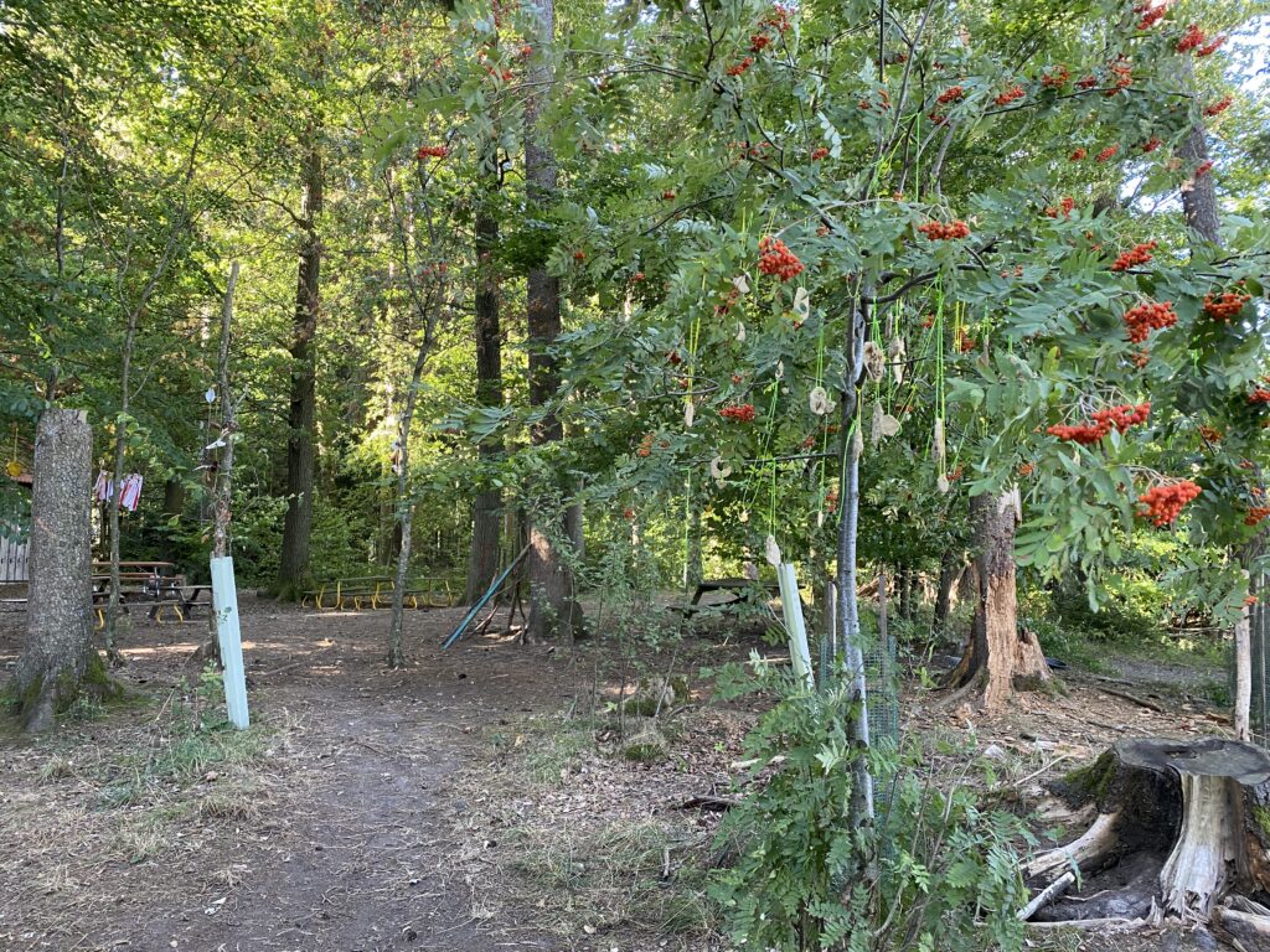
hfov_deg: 67.3
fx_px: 954
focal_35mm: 26
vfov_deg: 53.1
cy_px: 476
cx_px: 635
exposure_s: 1/82
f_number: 1.8
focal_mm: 4.25
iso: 125
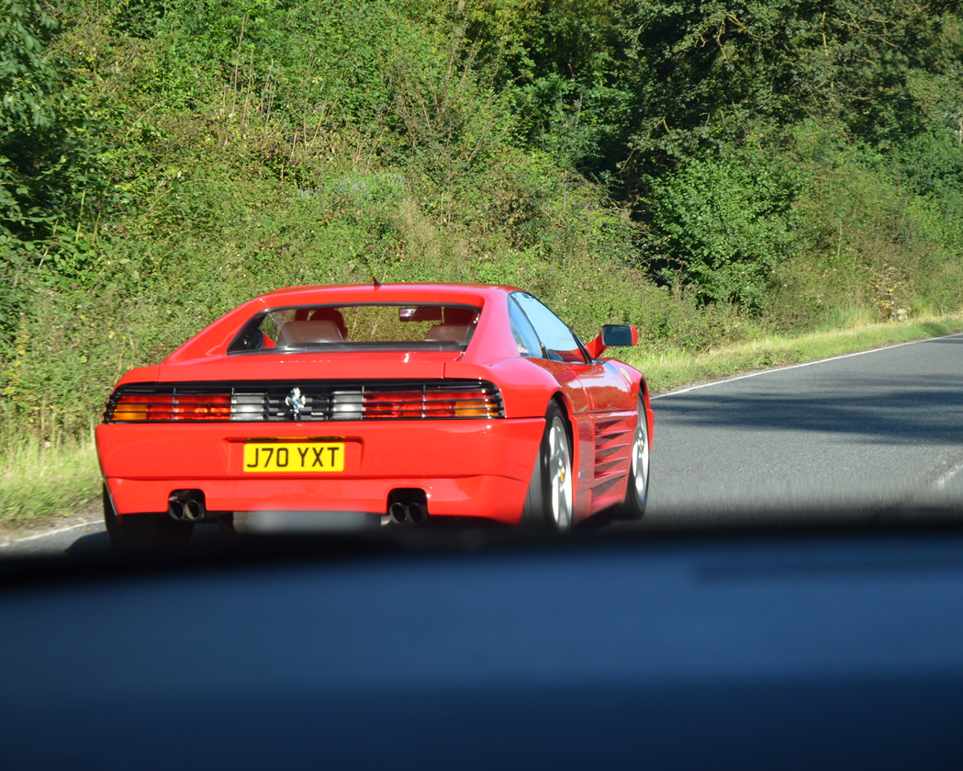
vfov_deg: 12.9
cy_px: 387
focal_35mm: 120
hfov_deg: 16.0
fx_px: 3420
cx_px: 391
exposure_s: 1/500
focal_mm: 70
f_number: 5.6
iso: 360
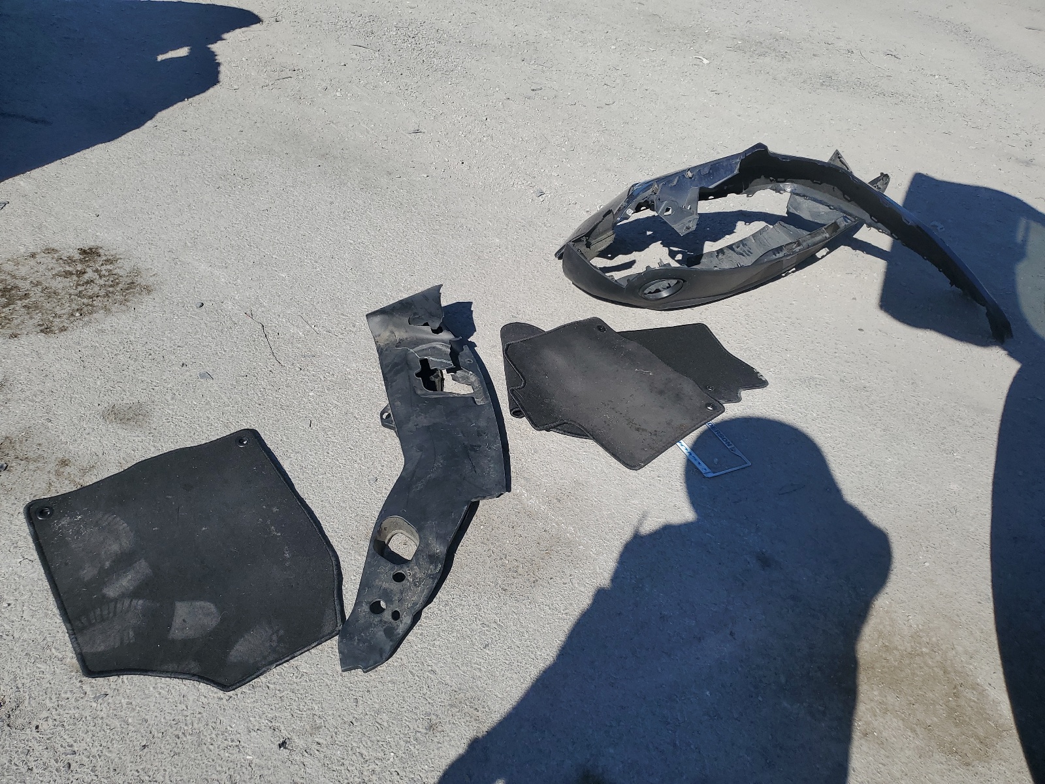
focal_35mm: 26
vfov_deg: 53.1
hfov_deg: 67.3
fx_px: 785
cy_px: 392
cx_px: 522
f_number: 1.5
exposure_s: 1/5000
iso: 50
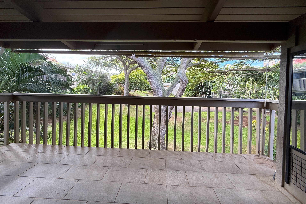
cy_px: 87
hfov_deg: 100.4
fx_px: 127
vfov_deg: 76.9
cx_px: 156
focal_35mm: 15
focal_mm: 2.22
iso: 64
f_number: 2.2
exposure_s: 1/174
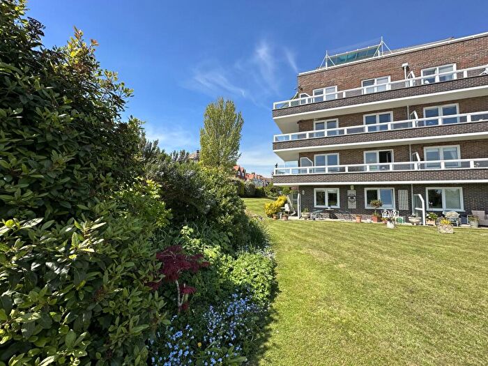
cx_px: 244
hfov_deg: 102.1
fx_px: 197
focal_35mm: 14
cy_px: 183
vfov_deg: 85.7
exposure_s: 1/1401
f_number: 2.2
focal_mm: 2.22
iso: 40
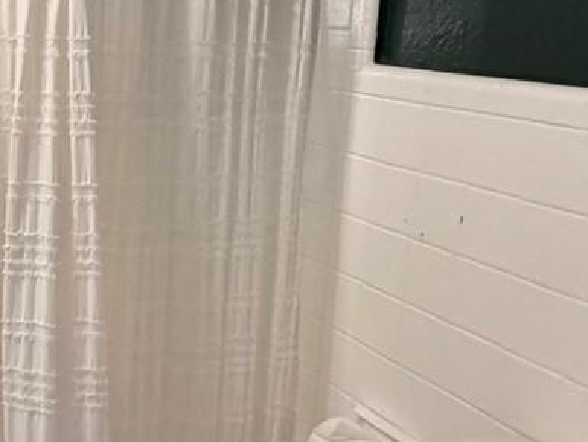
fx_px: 986
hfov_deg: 29.4
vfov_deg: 25.3
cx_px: -85
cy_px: 212
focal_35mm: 58
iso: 320
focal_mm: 2.22
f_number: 2.2
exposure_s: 1/60
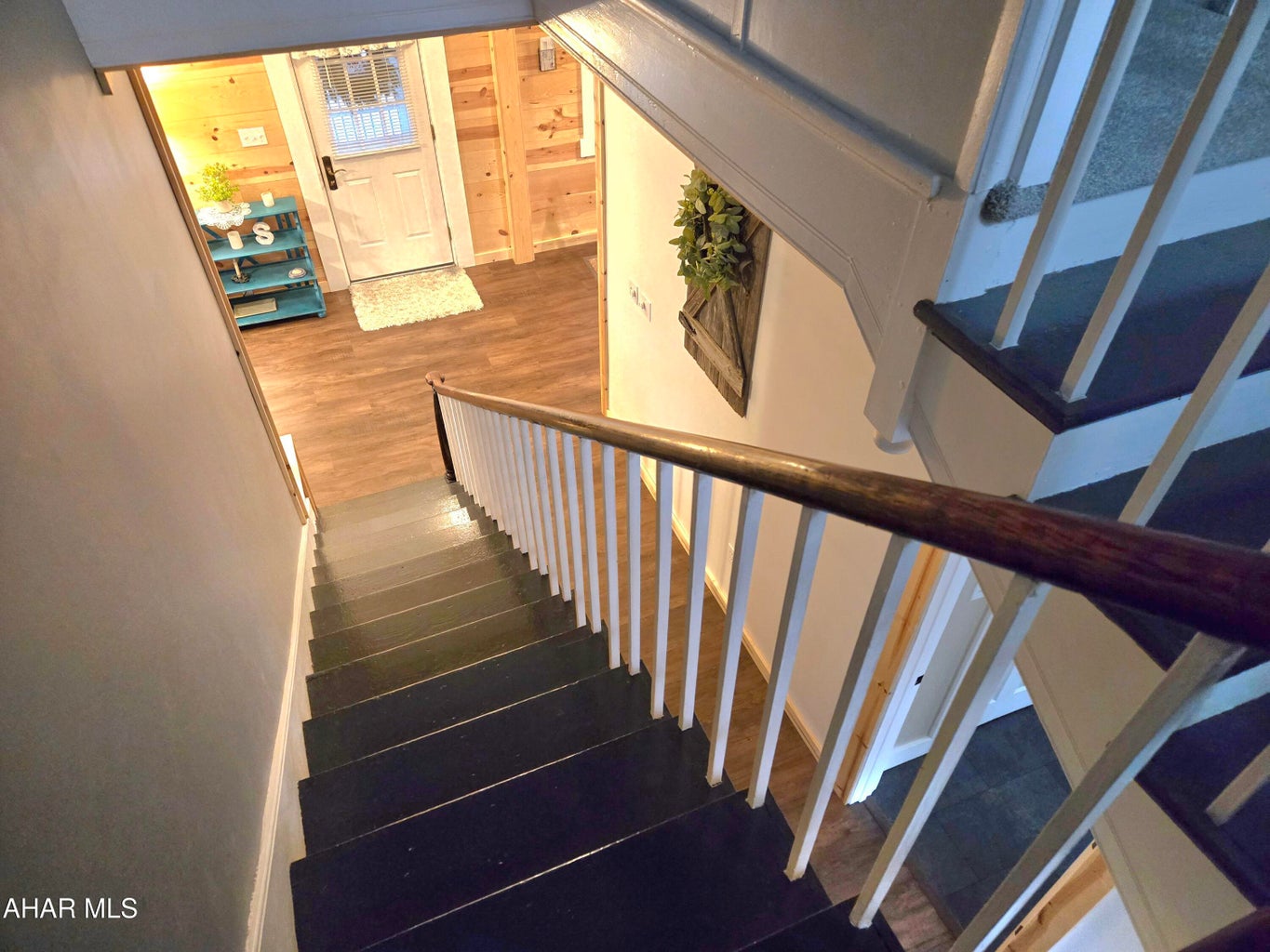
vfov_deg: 58.9
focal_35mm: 23
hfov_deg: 73.9
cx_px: 635
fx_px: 844
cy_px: 476
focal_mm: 5.4
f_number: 1.8
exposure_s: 1/60.2
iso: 1000
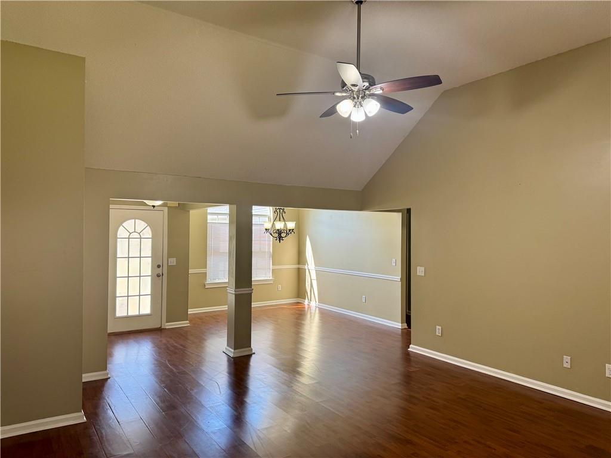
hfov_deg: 71.6
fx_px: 424
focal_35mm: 24
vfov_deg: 56.8
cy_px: 229
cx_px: 306
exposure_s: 1/124
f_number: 1.78
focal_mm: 6.76
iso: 100
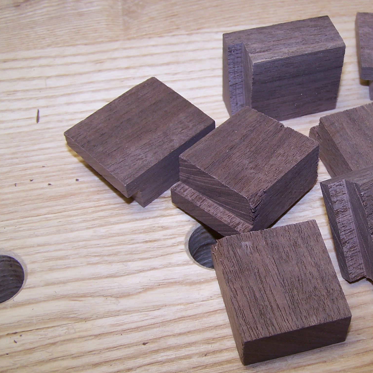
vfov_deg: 30.0
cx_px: 302
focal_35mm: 57
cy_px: 182
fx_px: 695
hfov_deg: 29.3
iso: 80
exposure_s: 1/60
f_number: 2.8
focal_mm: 6.3
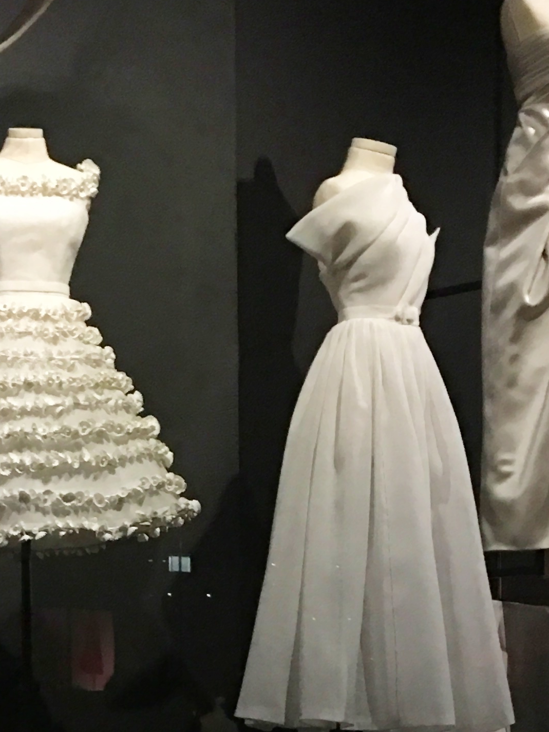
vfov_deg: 22.3
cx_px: -35
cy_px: 831
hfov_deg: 17.5
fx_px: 1735
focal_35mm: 82
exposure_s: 1/4
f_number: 2.2
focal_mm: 4.15
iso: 100
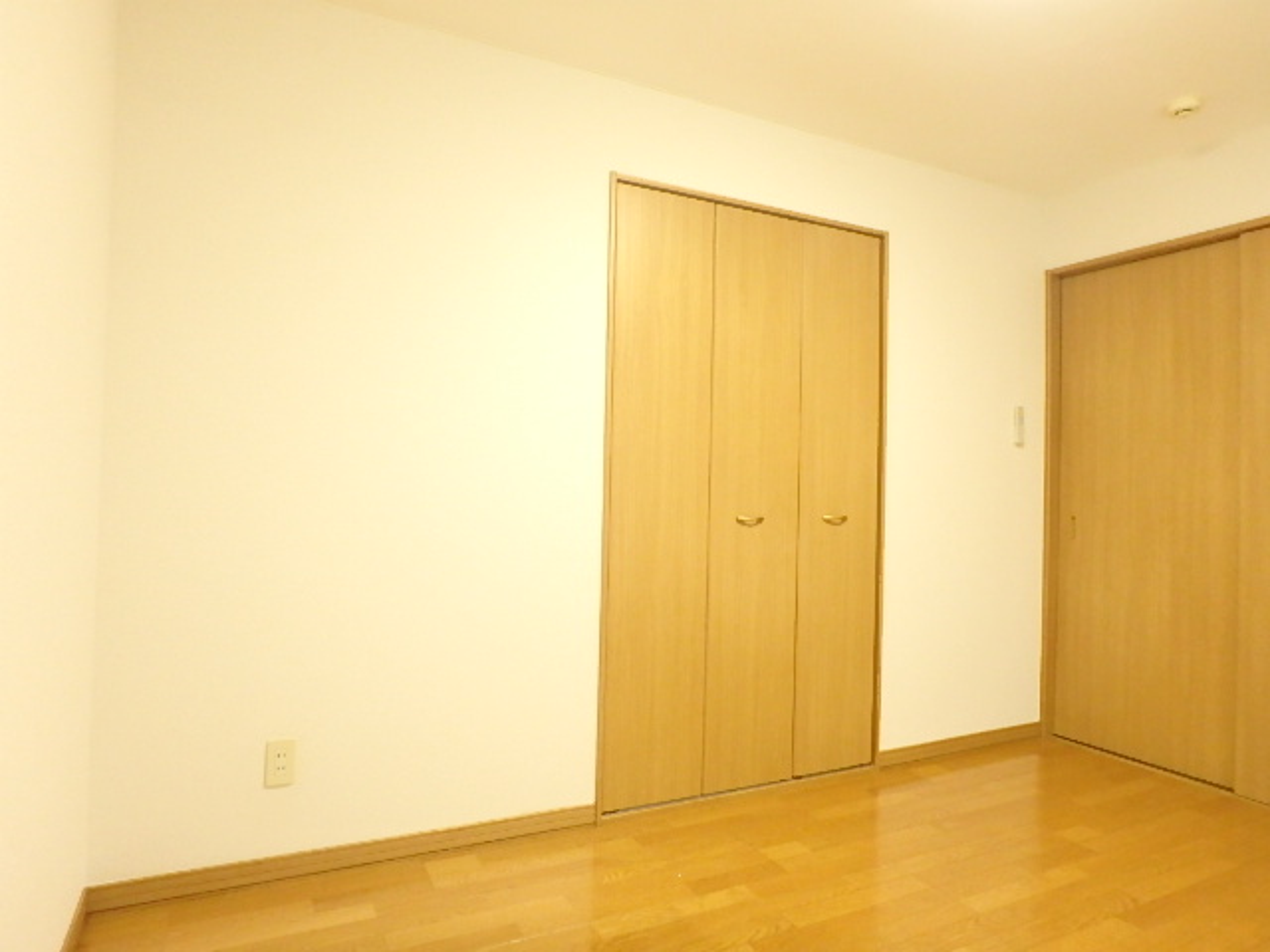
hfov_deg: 79.0
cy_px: 476
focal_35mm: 21
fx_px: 770
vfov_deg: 63.4
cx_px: 635
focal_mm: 3.7
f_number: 3.5
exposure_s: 1/30
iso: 800
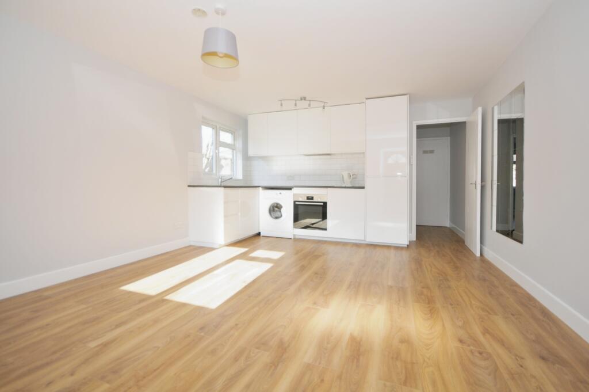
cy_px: 196
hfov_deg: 100.4
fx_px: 245
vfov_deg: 77.2
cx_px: 294
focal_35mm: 15
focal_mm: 10
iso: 200
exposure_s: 1/125
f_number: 5.6
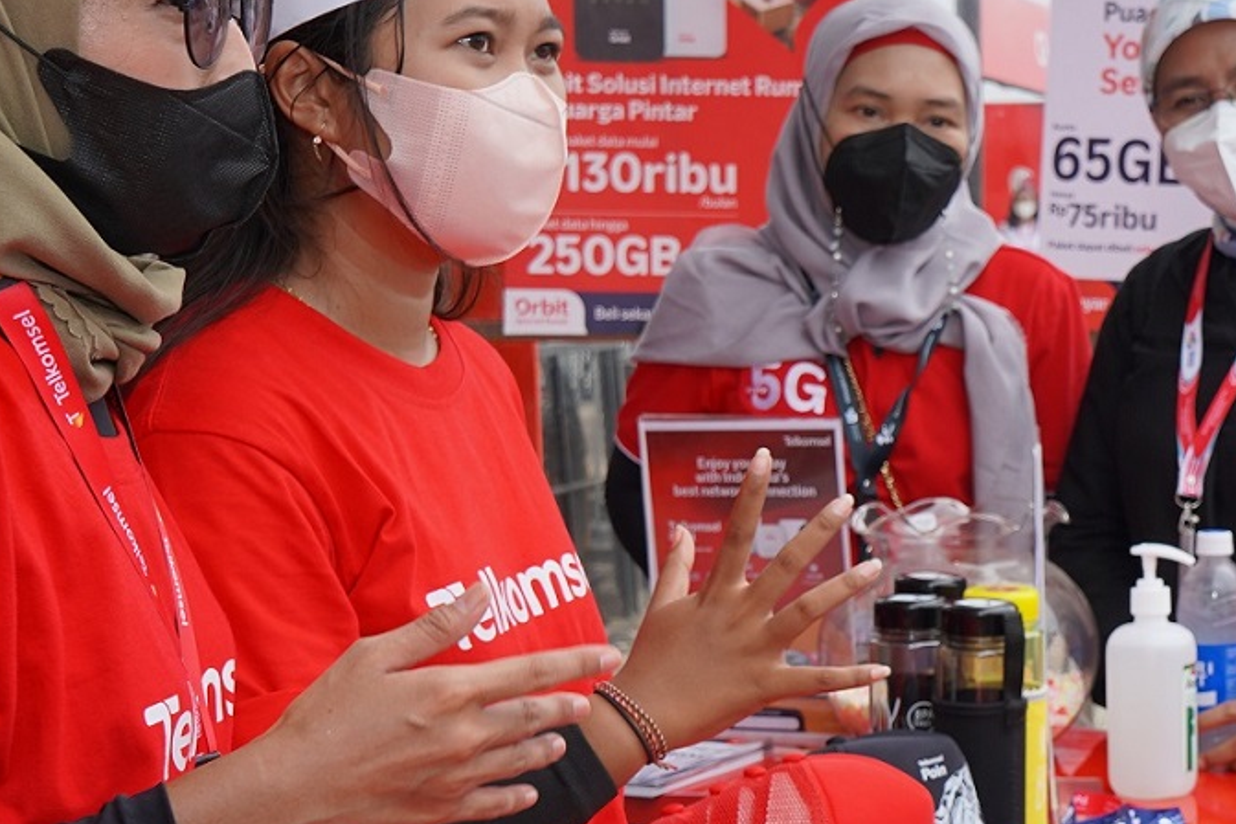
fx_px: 2713
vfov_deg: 17.1
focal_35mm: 79
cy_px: 657
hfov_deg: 25.1
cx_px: 1045
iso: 100
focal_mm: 28
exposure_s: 1/250
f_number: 7.1
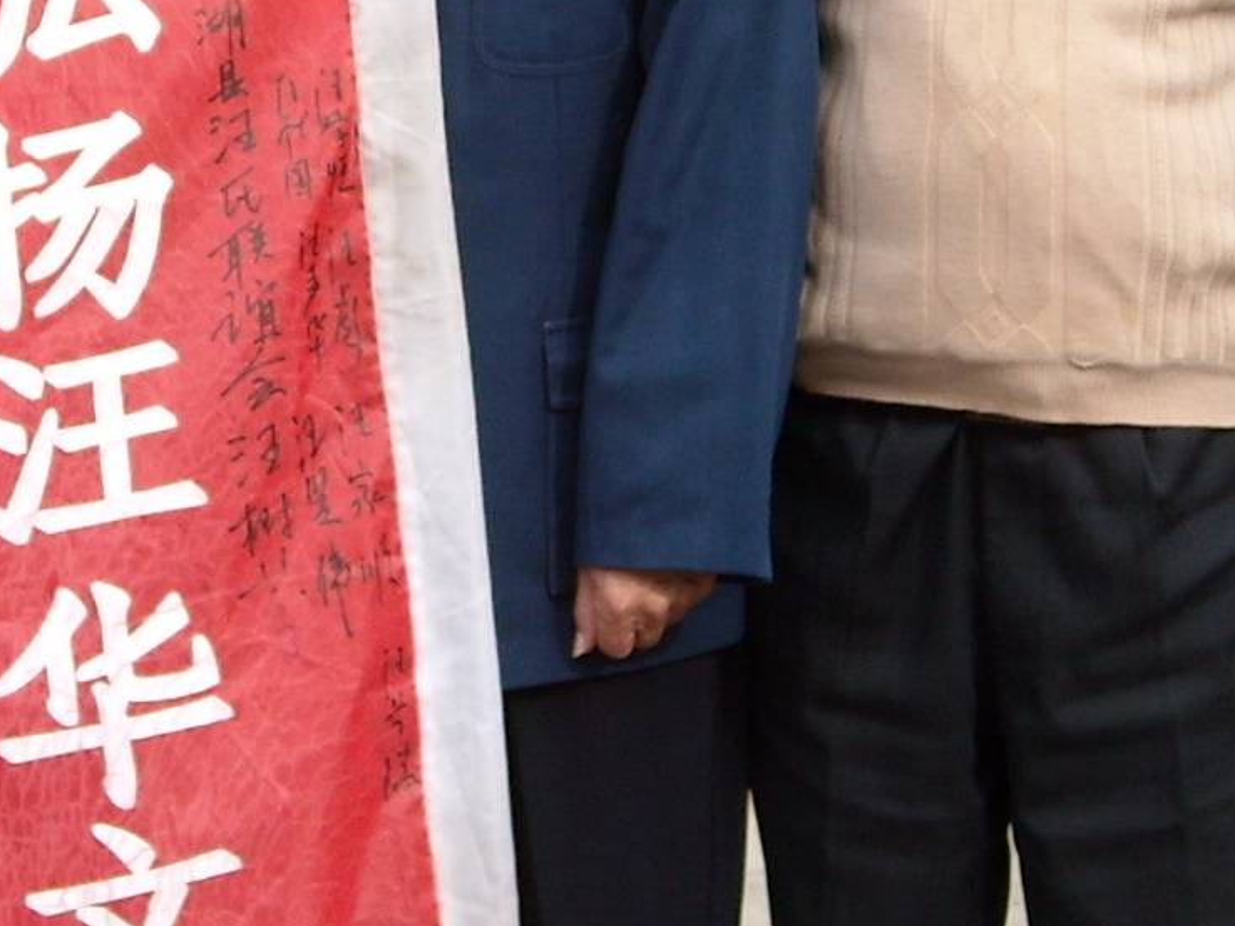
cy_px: 112
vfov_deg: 12.0
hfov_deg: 15.9
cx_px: 283
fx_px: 4387
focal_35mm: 123
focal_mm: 5.7
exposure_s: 1/458
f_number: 2.8
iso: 64
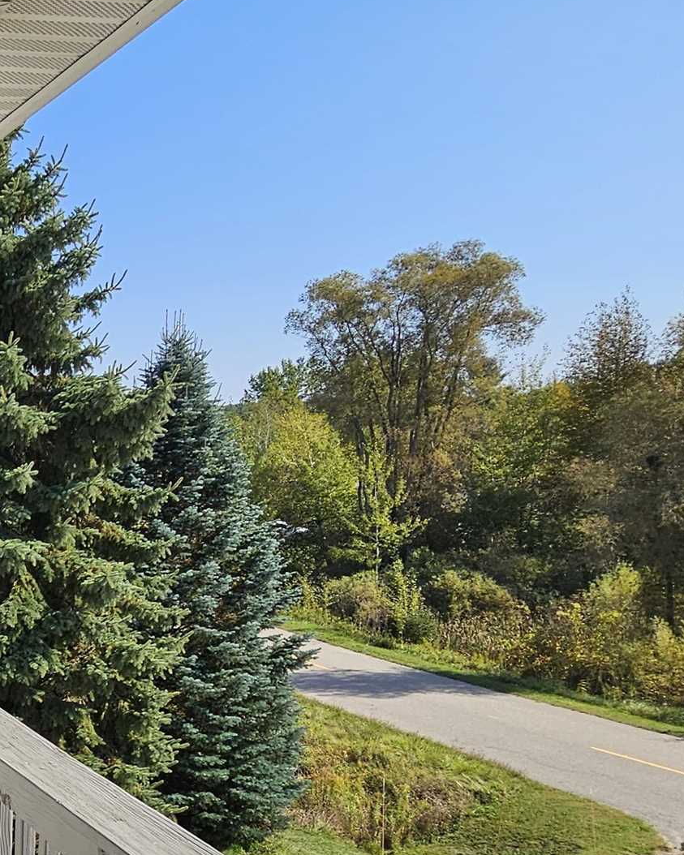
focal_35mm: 37
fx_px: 936
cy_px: 624
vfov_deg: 47.5
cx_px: -234
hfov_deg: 30.4
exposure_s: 1/1899
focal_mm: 2.2
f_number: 2.2
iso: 50
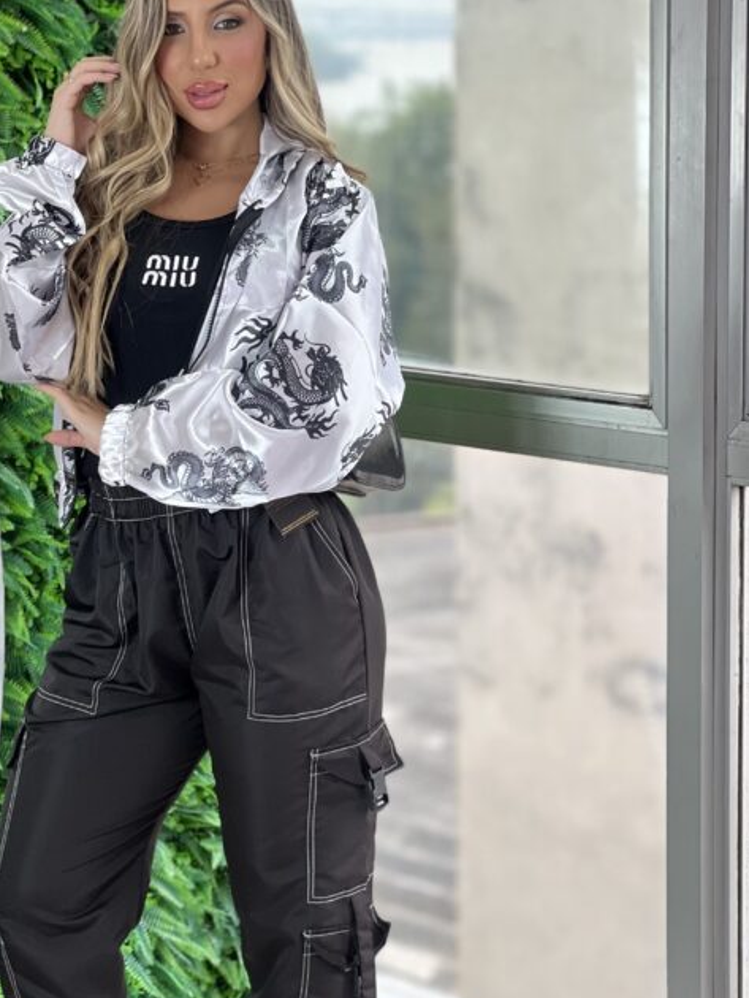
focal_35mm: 114
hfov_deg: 13.0
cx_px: 198
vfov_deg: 17.2
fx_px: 3287
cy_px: 585
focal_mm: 9
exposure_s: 1/120
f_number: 2.8
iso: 100
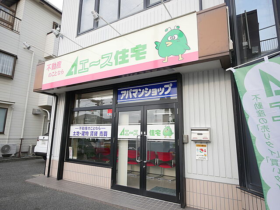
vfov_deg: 61.1
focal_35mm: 22
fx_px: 178
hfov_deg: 76.4
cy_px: 105
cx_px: 140
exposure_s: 1/125
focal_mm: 11
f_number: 4
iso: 200
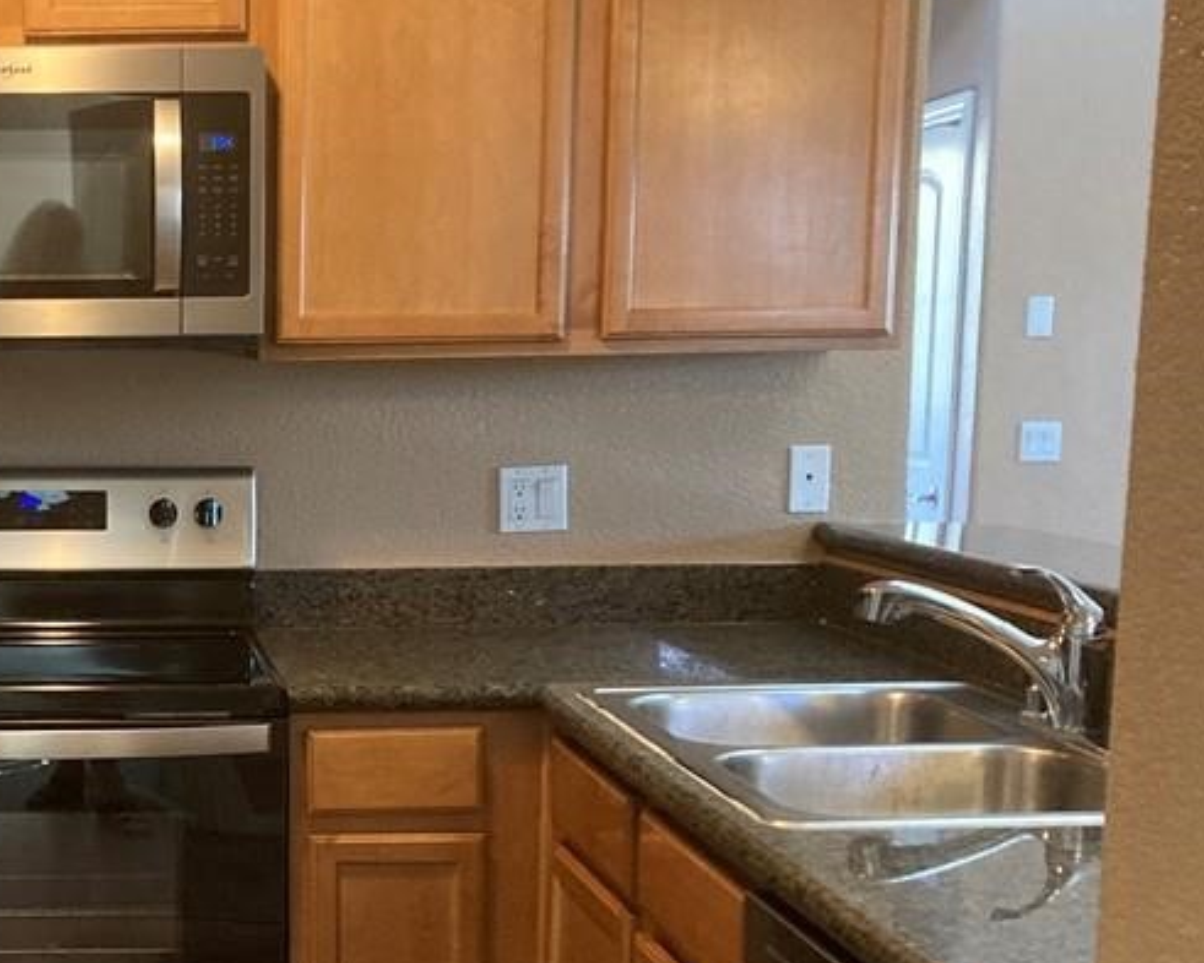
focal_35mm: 57
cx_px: 120
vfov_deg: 26.4
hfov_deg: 31.5
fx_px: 2032
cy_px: 686
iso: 320
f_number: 1.8
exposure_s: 1/40
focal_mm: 3.99
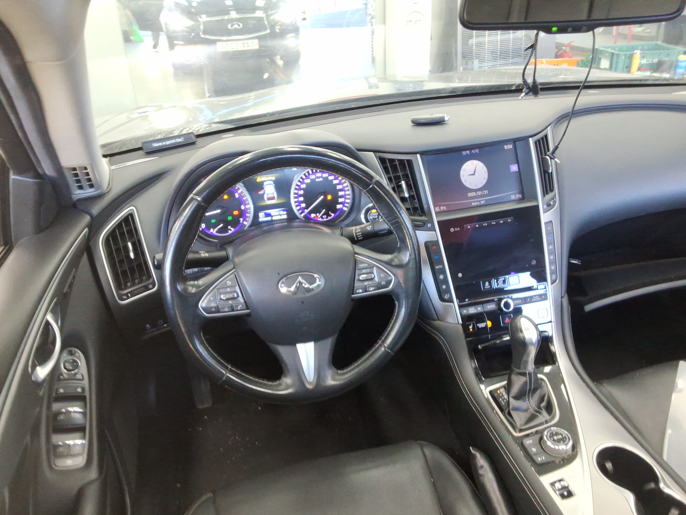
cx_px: 343
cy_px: 258
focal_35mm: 28
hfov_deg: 63.4
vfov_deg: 49.7
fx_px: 555
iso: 149
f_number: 1.9
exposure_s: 1/40
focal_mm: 2.91
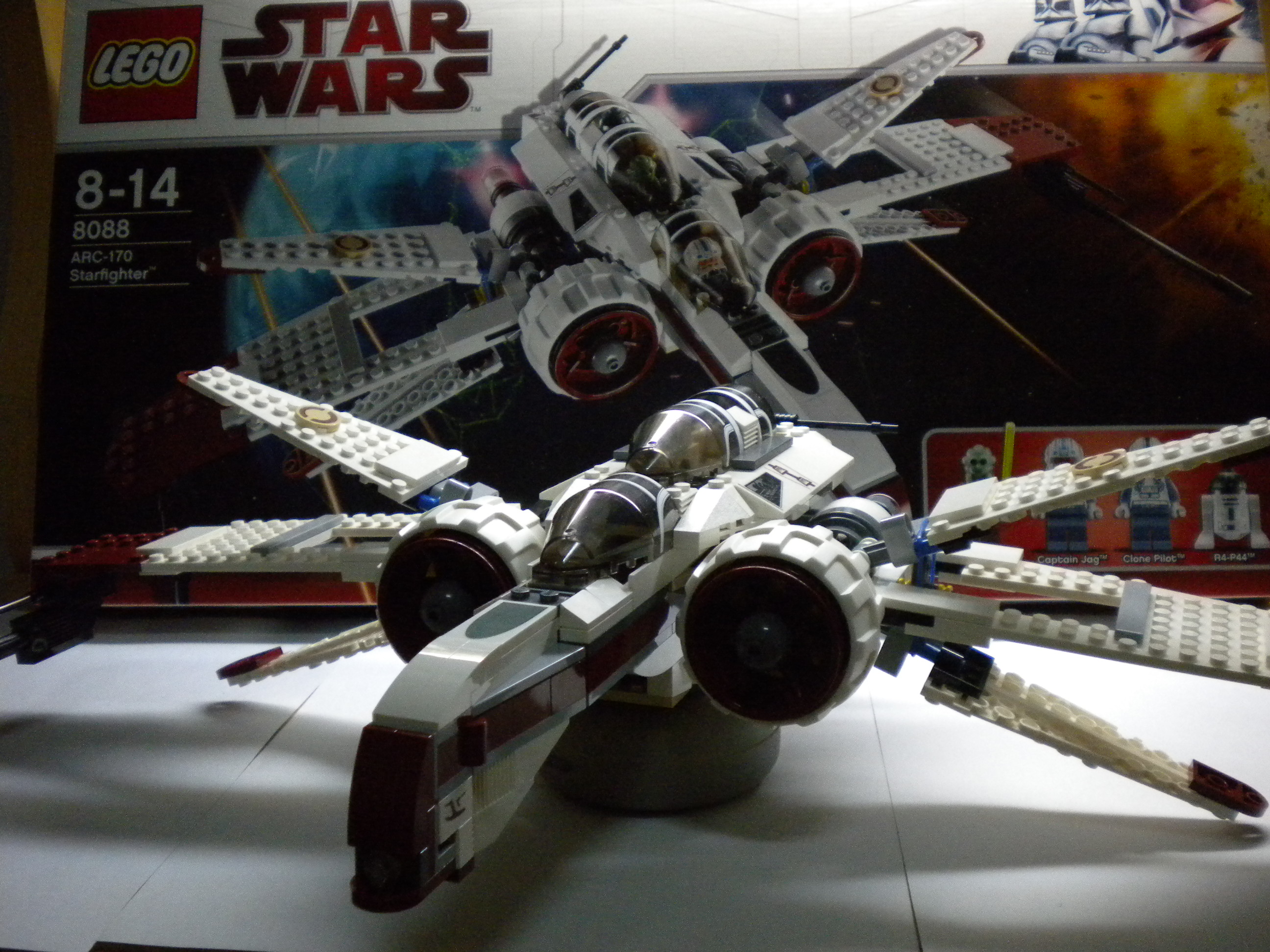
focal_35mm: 41
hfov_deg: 45.8
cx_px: 635
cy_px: 476
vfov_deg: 35.1
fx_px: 1504
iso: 610
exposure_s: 1/83
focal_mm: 7.4
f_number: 3.5
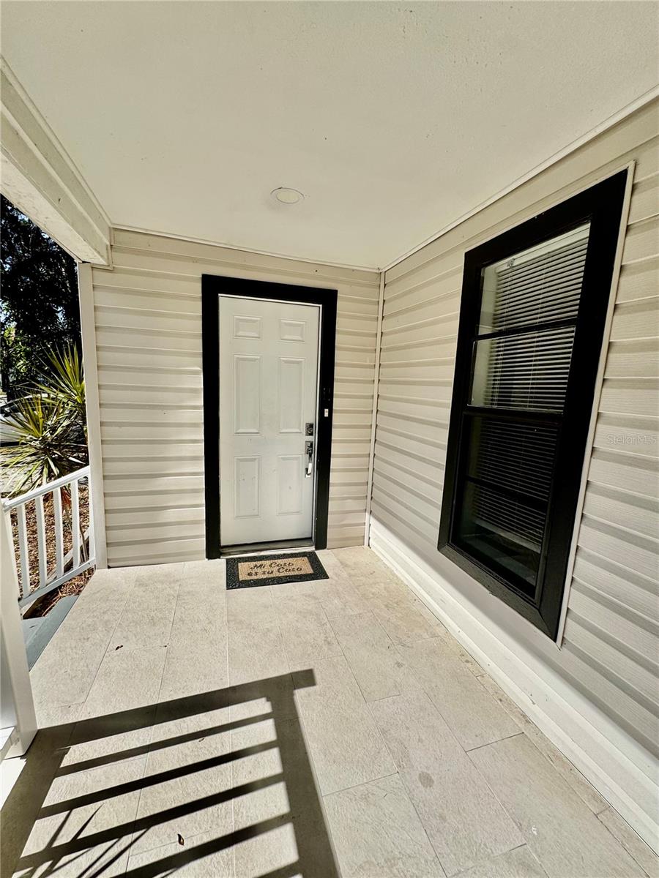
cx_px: 330
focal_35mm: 14
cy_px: 439
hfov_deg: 85.7
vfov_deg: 102.1
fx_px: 355
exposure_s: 1/3106
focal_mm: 2.22
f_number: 2.2
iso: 50
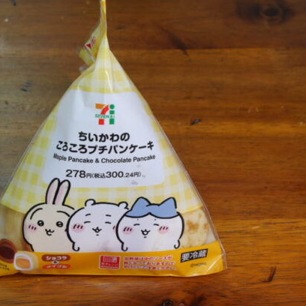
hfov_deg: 26.4
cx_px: 110
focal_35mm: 65
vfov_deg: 26.5
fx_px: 650
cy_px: 138
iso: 800
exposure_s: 1/125
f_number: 7.1
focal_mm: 25
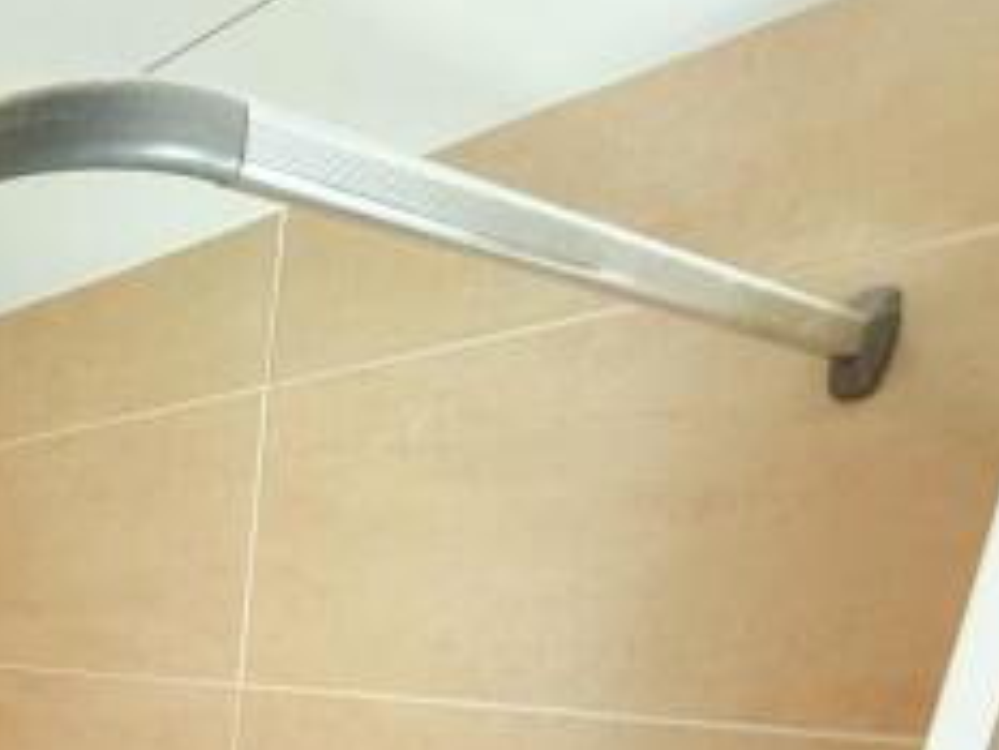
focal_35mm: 35
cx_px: -71
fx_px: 1011
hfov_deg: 42.6
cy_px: 919
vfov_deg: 32.8
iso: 200
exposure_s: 1/100
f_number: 2.2
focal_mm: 2.22
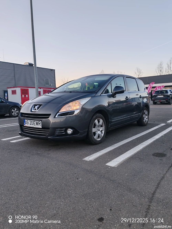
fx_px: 179
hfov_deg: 51.3
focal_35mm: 27
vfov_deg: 65.3
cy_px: 114
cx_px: 86
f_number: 1.9
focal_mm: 6.12
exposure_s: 1/100
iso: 50
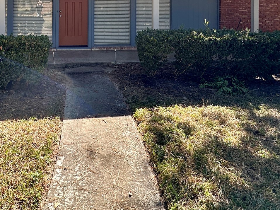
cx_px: 65
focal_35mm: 30
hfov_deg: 56.6
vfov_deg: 40.8
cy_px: -1
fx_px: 243
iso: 40
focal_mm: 2.22
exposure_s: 1/445
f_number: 2.2
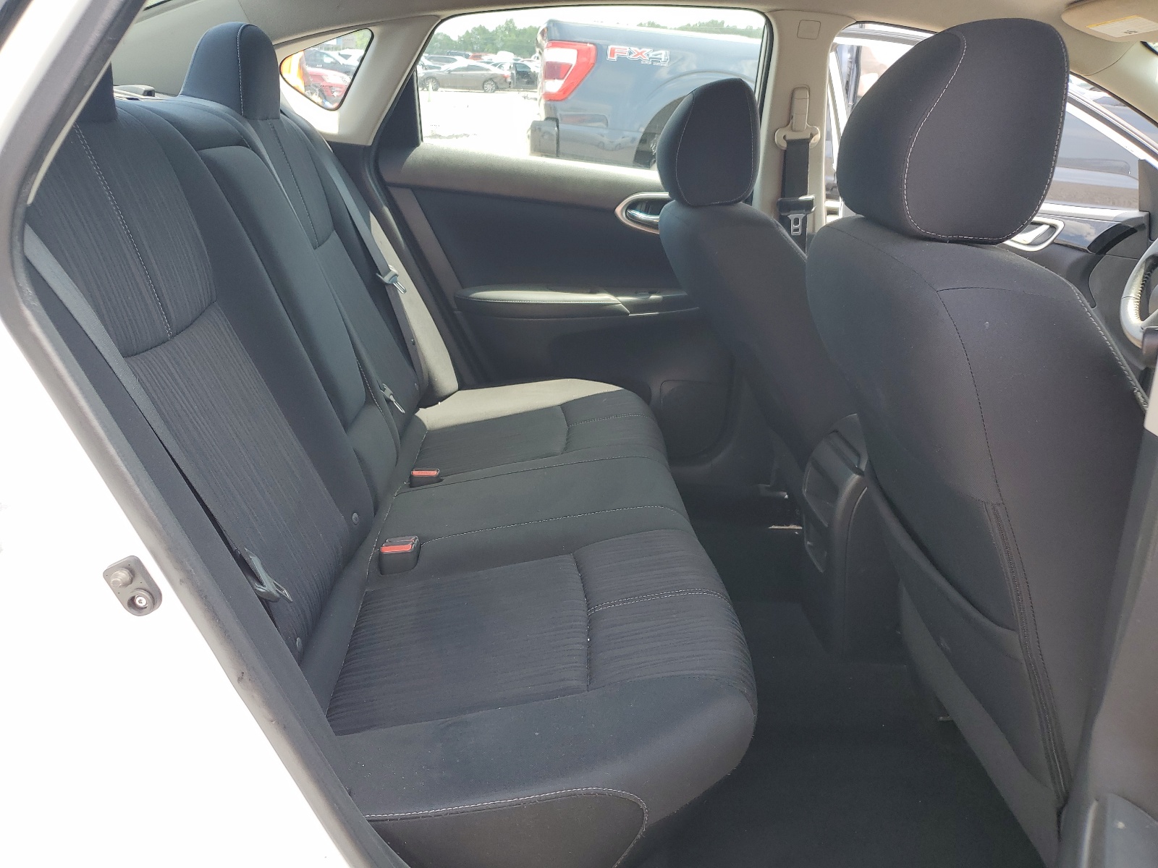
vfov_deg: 53.1
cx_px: 579
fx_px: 870
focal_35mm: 26
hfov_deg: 67.3
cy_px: 434
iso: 50
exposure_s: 1/435
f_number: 1.5
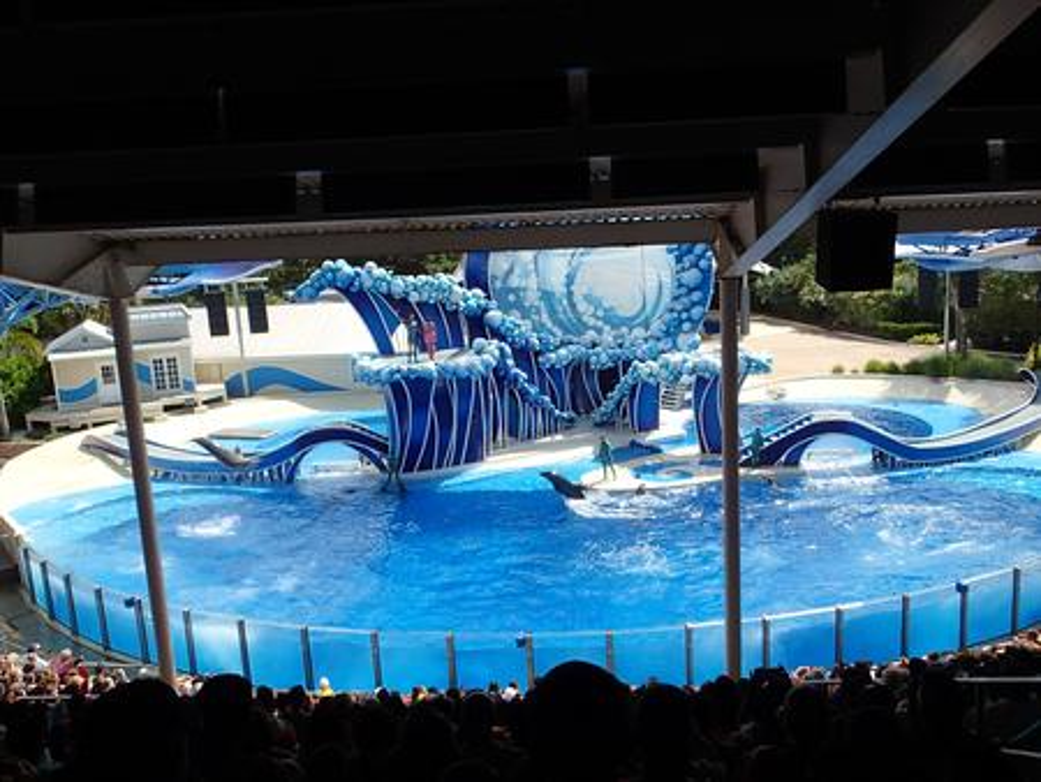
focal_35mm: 30
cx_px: 520
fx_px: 903
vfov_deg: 46.8
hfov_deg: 59.9
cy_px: 391
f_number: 3.2
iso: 200
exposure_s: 1/2000
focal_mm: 5.5
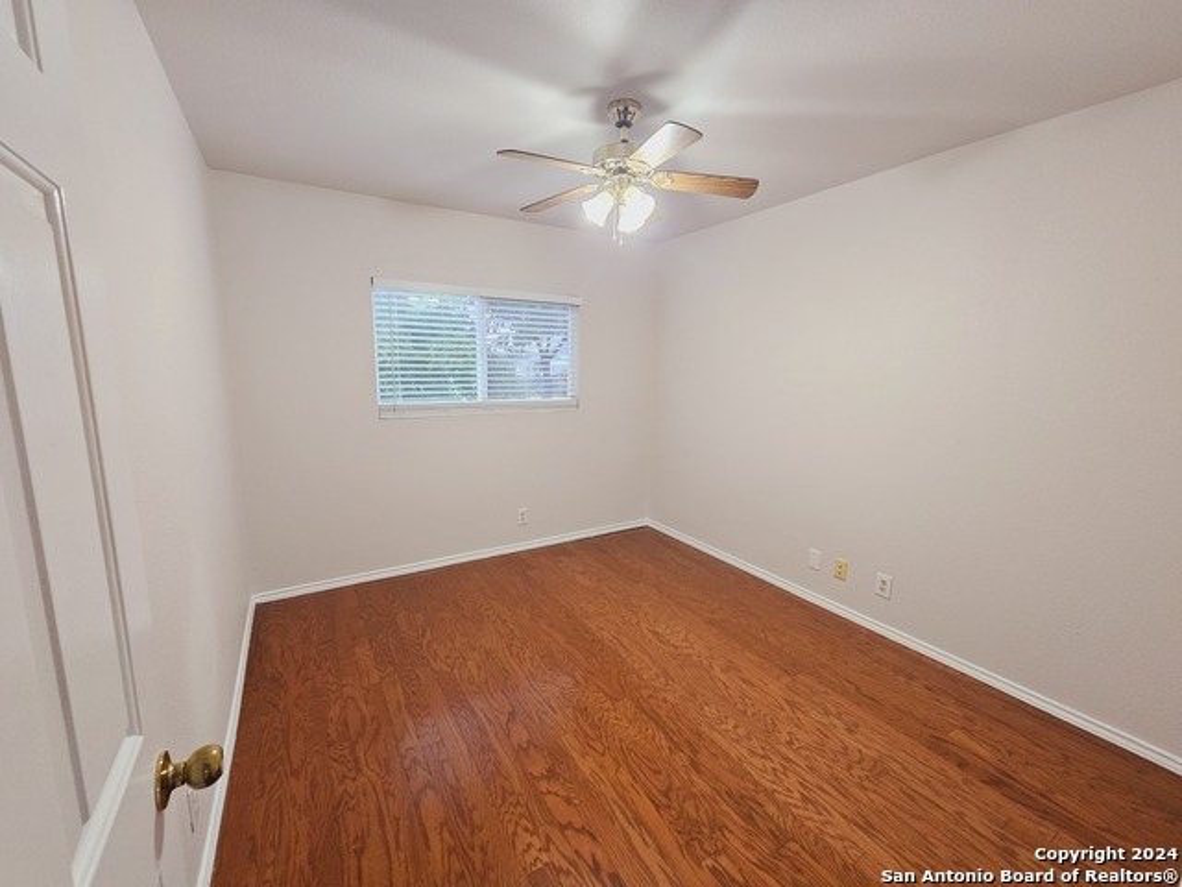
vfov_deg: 89.9
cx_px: 591
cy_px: 444
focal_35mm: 13
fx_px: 444
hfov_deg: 106.2
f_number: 2.2
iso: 250
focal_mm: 2.2
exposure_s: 1/60
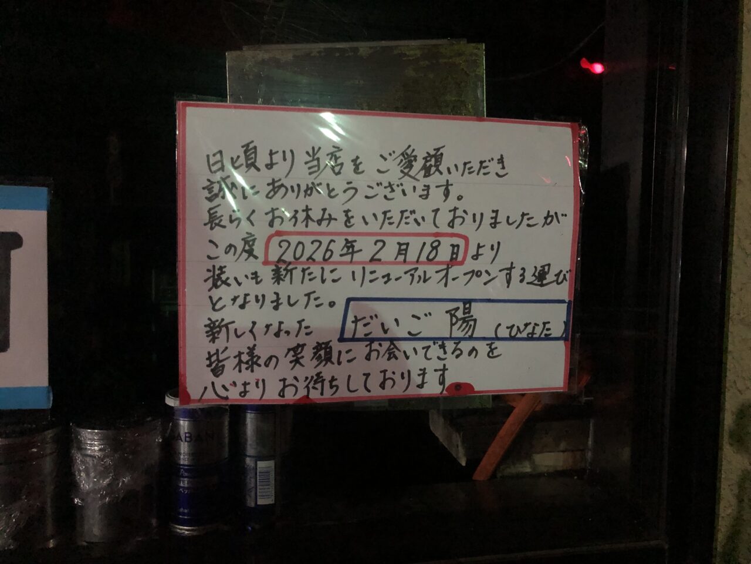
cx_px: 376
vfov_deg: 49.7
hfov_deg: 63.4
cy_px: 282
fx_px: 607
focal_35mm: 28
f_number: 1.8
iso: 100
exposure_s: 1/4
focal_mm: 4
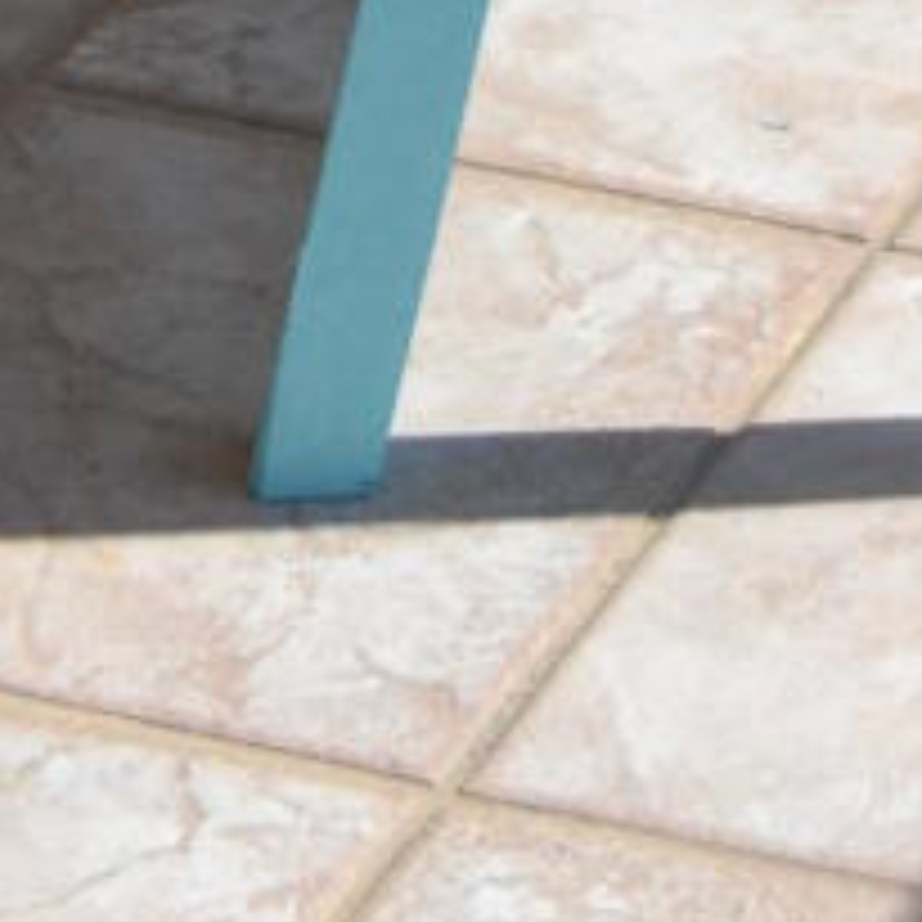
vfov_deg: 5.2
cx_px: 2417
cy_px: -3549
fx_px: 8227
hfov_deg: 6.1
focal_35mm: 273
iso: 100
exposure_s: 1/250
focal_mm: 22
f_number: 8
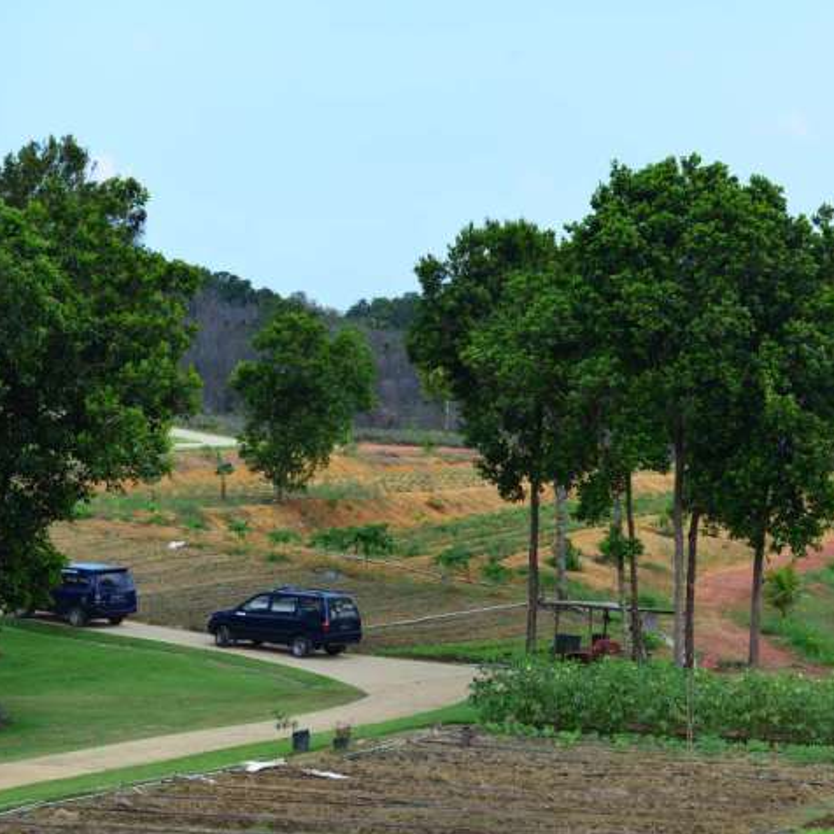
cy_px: 406
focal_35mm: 100
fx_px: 2726
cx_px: 694
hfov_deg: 17.2
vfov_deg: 17.4
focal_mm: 70
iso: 100
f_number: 7.1
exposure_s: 1/200
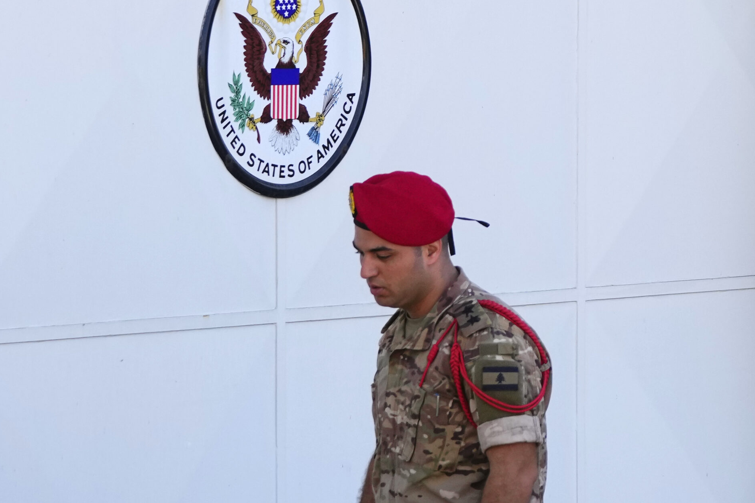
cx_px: 253
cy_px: 248
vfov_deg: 8.7
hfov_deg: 13.0
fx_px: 3313
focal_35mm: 158
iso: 800
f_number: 4.5
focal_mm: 116
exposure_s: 1/1600
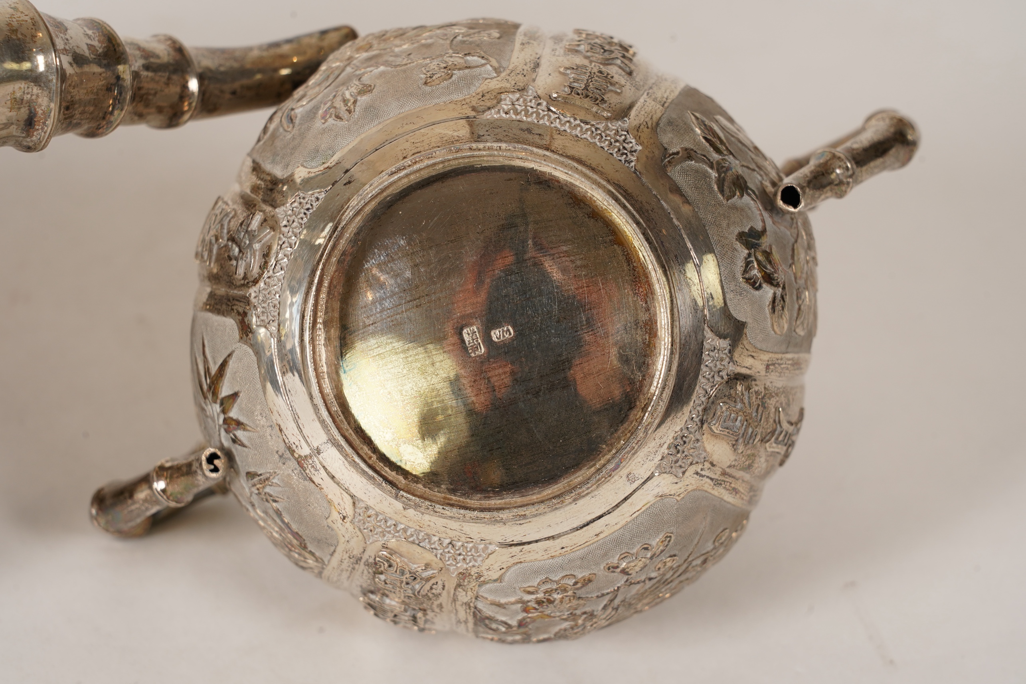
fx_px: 2992
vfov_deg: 13.0
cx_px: 513
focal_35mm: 105
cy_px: 342
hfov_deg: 19.5
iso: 500
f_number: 11
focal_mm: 105
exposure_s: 1/125
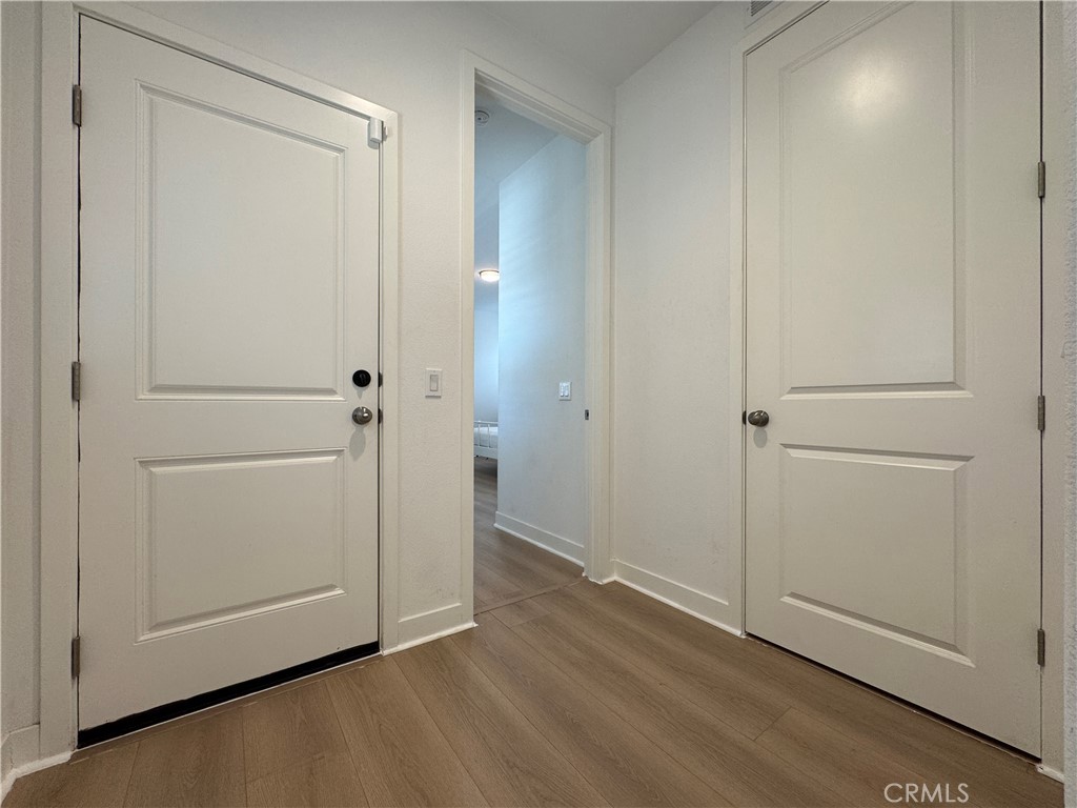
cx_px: 538
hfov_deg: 102.1
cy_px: 404
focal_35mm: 14
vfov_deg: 85.7
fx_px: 436
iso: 125
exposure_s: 1/120
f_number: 2.2
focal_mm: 2.22
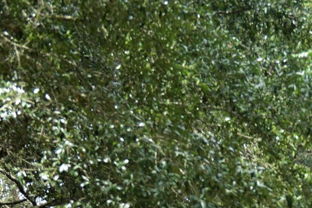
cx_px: 420
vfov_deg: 9.9
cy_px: 374
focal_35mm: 132
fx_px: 1144
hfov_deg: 14.8
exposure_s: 1/125
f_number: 3.2
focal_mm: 34
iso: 100
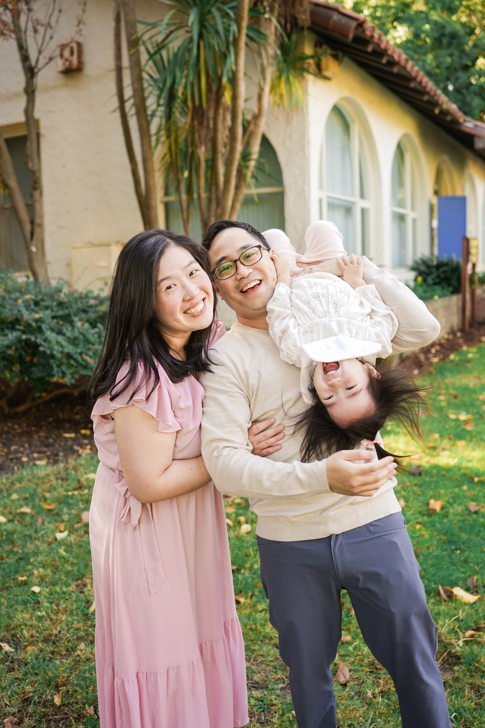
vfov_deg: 54.4
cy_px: 364
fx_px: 707
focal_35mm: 35
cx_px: 242
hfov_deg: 37.9
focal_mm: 35
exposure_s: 1/60
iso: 50
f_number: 2.8
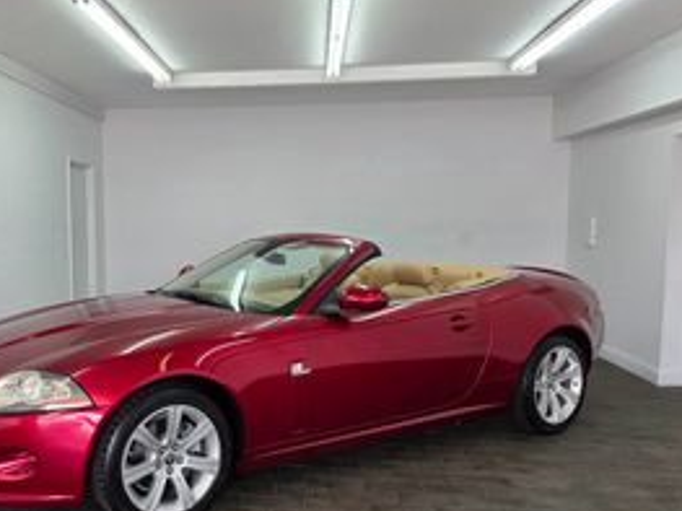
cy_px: 275
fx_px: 689
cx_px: 215
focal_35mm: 35
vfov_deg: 40.6
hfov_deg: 51.4
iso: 25
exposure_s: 1/120
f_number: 1.4
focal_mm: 6.5
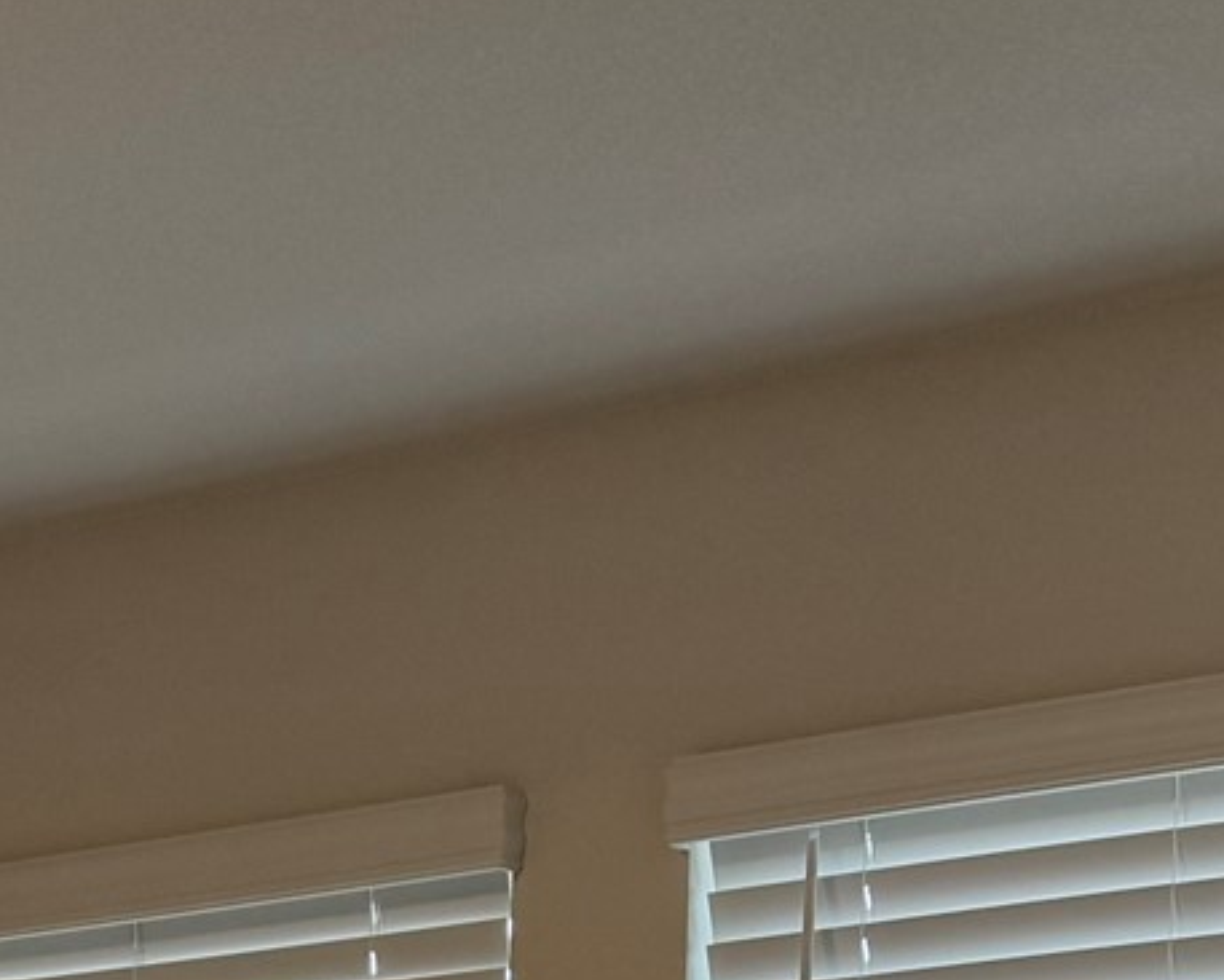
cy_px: 1912
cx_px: -51
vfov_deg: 12.9
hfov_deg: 17.8
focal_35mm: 105
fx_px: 3805
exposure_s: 1/120
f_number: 1.78
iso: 80
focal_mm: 6.76
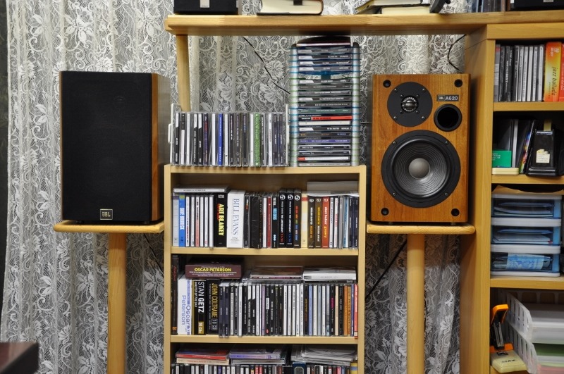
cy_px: 187
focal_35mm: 63
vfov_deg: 21.5
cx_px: 282
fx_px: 986
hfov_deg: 31.9
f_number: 4.8
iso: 500
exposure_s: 1/25
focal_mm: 42
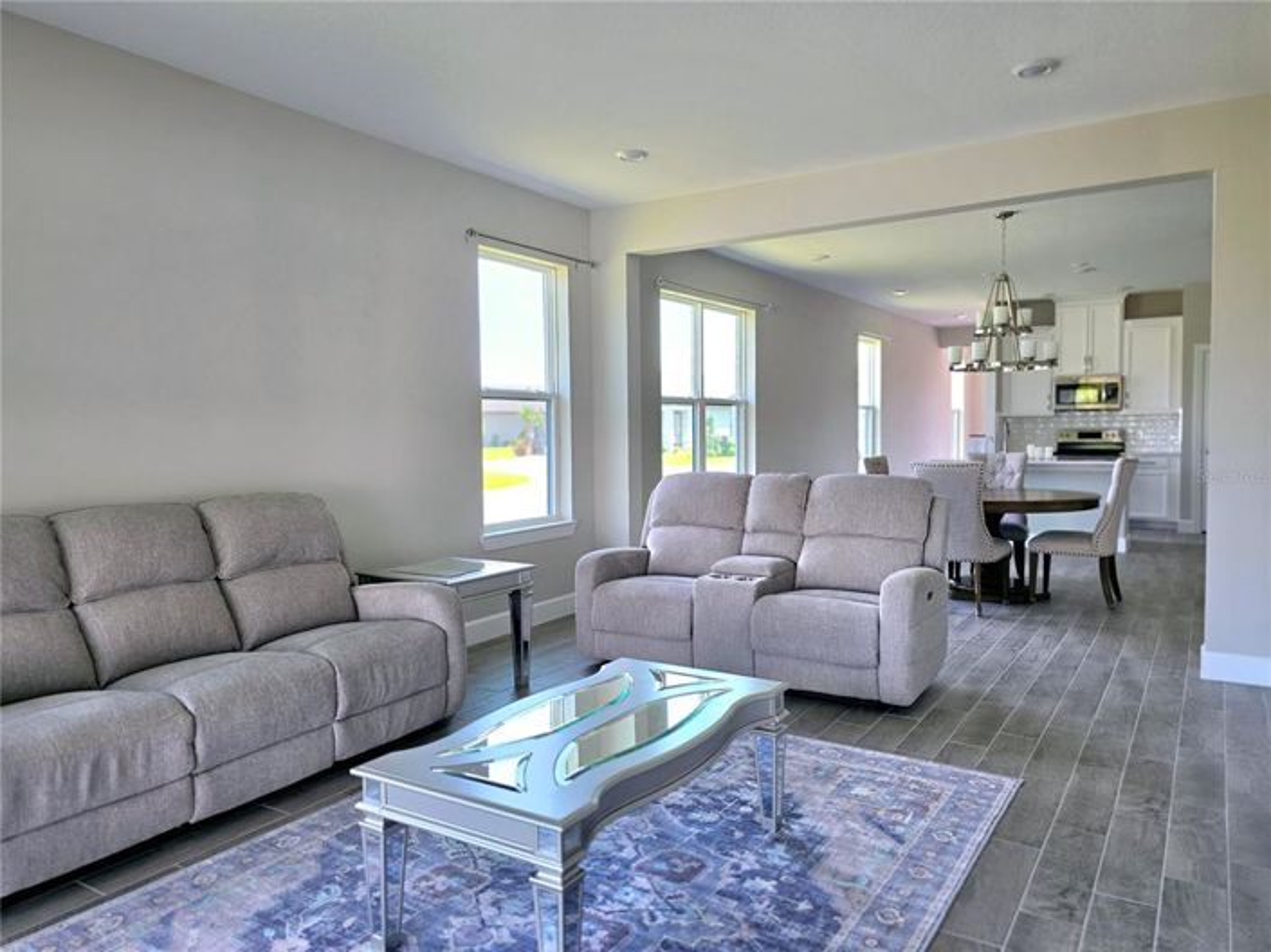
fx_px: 844
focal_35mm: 23
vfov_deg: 58.8
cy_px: 476
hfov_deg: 74.0
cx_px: 636
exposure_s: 1/120
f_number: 1.7
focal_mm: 6.3
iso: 32
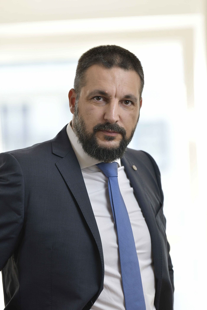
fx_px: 1596
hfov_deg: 7.4
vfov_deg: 11.1
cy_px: 155
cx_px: 104
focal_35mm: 185
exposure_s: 1/200
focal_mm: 185
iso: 800
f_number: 4.5
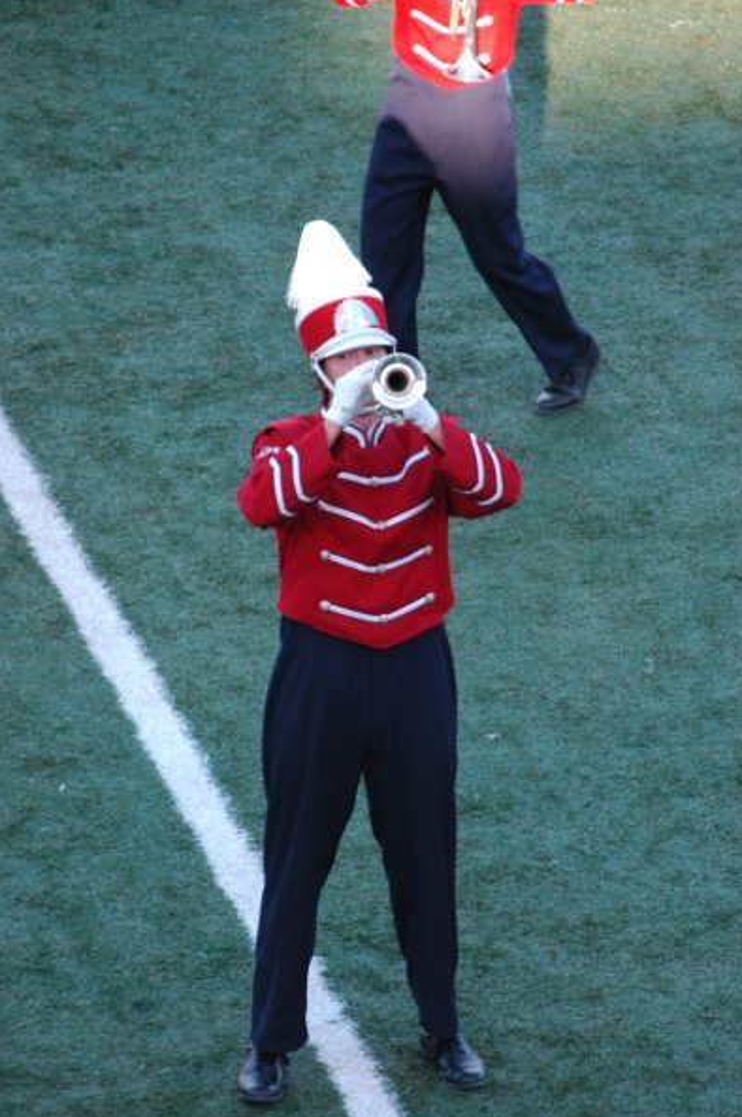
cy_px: 561
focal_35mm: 607
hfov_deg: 2.3
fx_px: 18809
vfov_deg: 3.4
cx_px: 372
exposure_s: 1/80
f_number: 5.6
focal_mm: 400
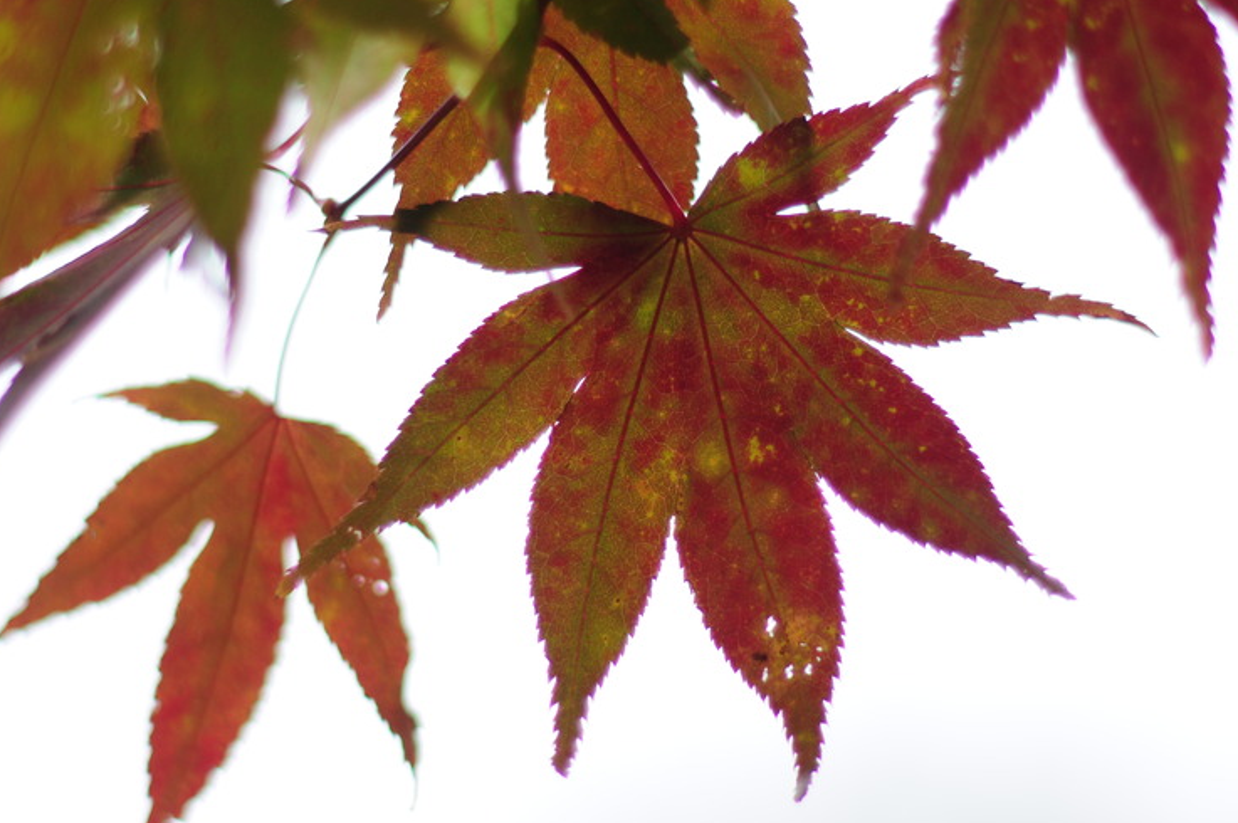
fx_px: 7514
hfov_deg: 9.4
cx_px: 620
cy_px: 304
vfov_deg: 6.3
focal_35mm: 219
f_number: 1.8
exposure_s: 1/2500
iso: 200
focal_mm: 105
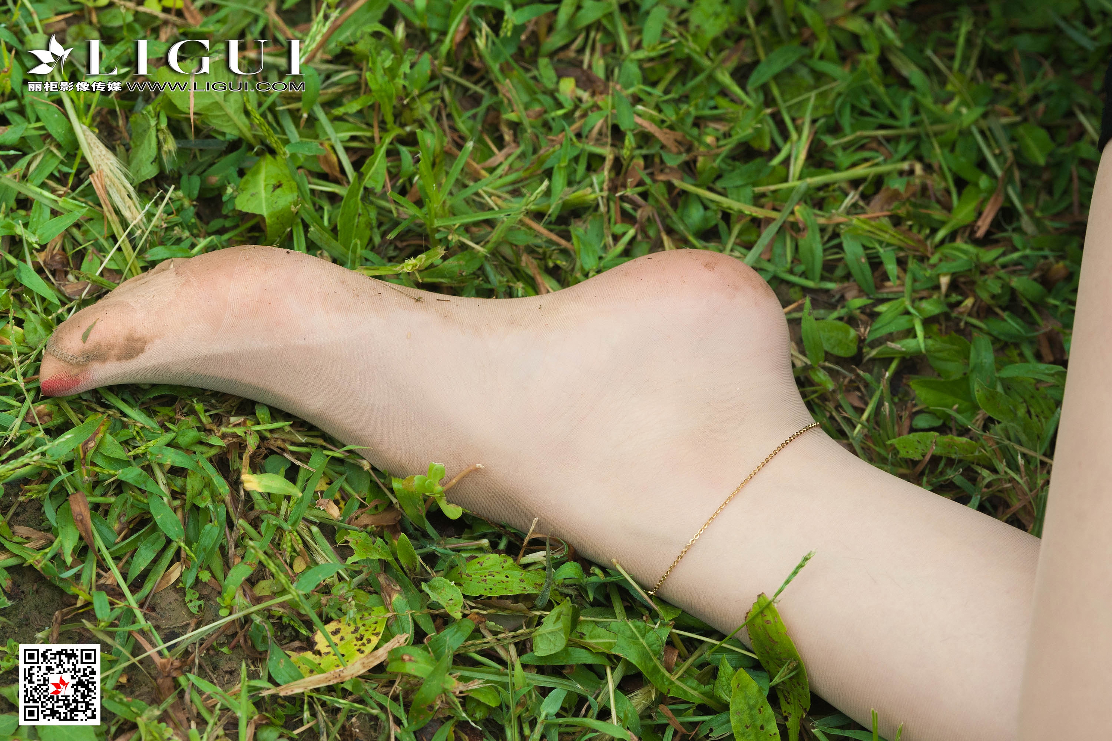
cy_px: 370
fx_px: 4633
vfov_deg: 9.1
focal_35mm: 150
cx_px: 556
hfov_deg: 13.7
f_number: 8
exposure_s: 1/125
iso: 500
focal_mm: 150
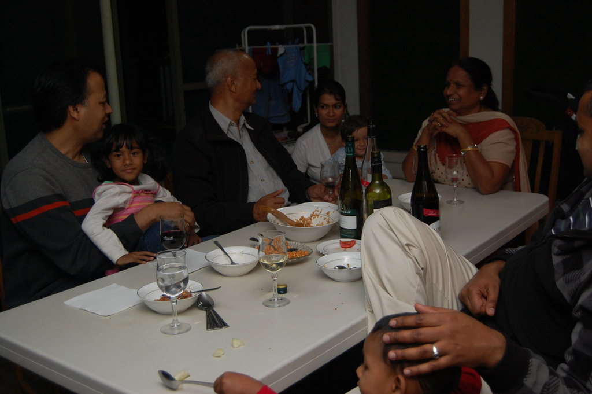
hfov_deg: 49.6
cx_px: 296
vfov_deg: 34.2
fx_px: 641
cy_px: 197
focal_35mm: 39
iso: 400
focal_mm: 26
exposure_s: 1/60
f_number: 4.2
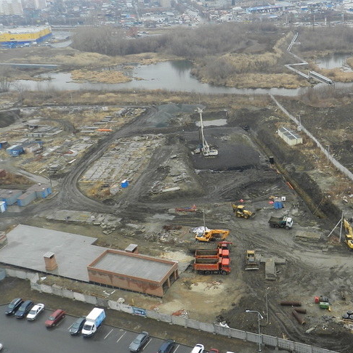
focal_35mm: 40
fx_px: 461
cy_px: 169
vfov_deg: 41.9
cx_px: 230
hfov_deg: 41.4
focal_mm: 4
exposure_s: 1/320
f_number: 3.4
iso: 160
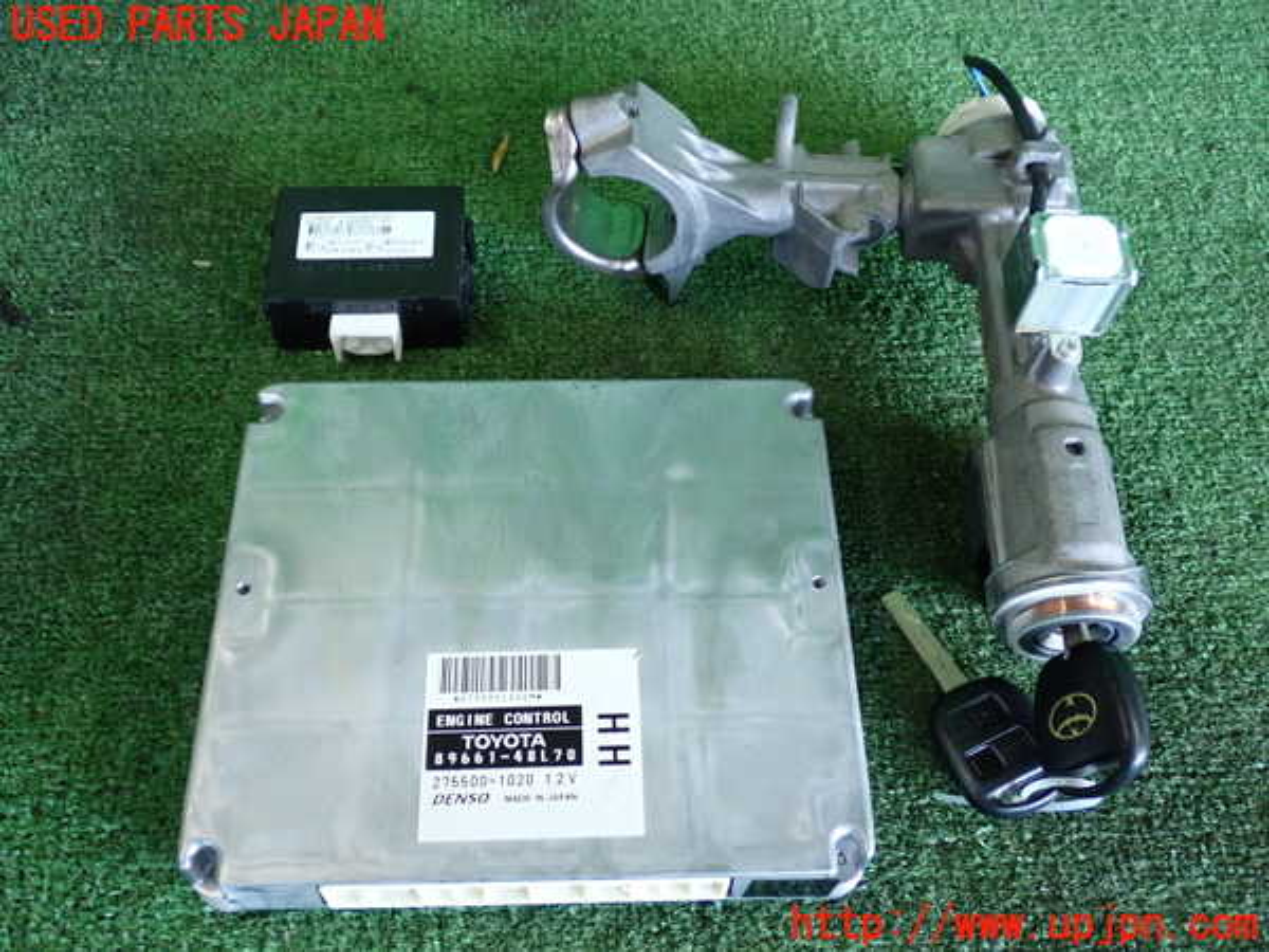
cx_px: 634
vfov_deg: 39.7
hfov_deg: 51.4
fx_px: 1320
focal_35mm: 36
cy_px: 476
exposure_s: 1/125
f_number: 2.5
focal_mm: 6.37
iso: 640
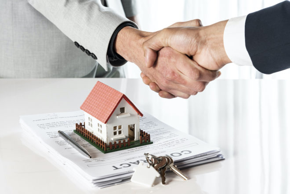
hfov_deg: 23.9
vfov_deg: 16.1
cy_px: 97
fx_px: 685
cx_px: 145
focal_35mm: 85
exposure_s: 1/60
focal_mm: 85
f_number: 10
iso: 320
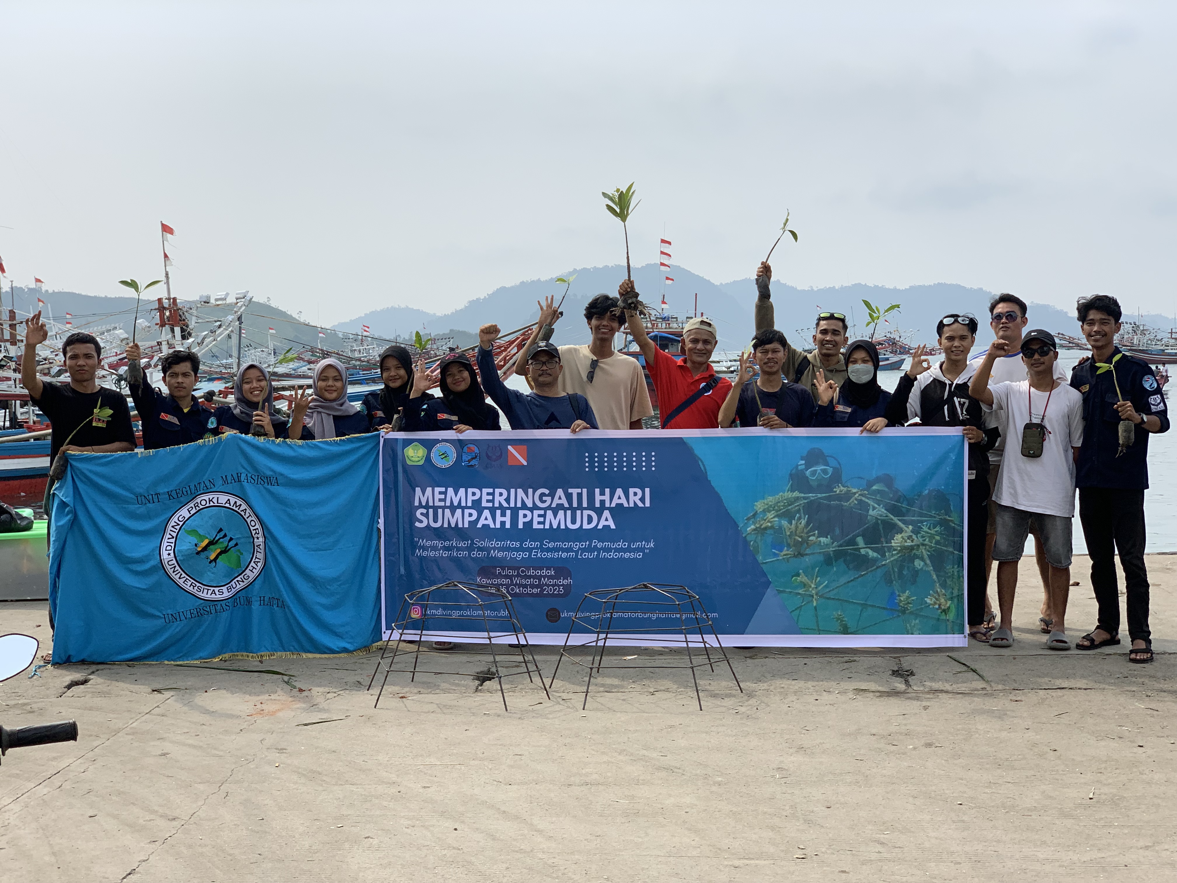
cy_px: 442
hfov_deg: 36.8
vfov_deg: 28.0
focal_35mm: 52
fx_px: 1768
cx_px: 588
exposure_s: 1/1020
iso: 16
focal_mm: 6
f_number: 2.4
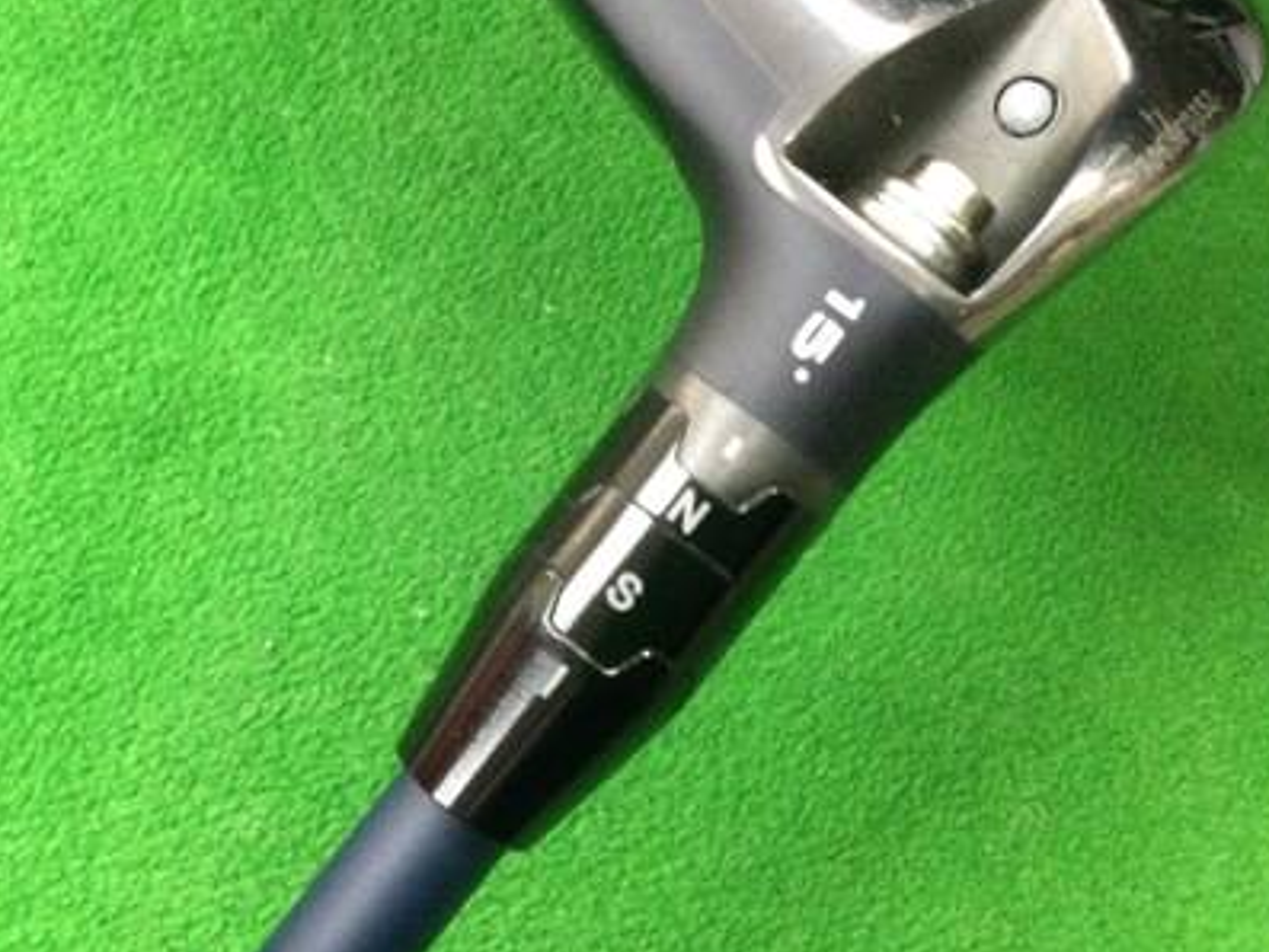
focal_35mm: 50
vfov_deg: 29.1
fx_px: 1834
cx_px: 547
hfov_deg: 38.1
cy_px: 524
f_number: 2.4
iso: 250
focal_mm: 3.3
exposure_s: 1/30
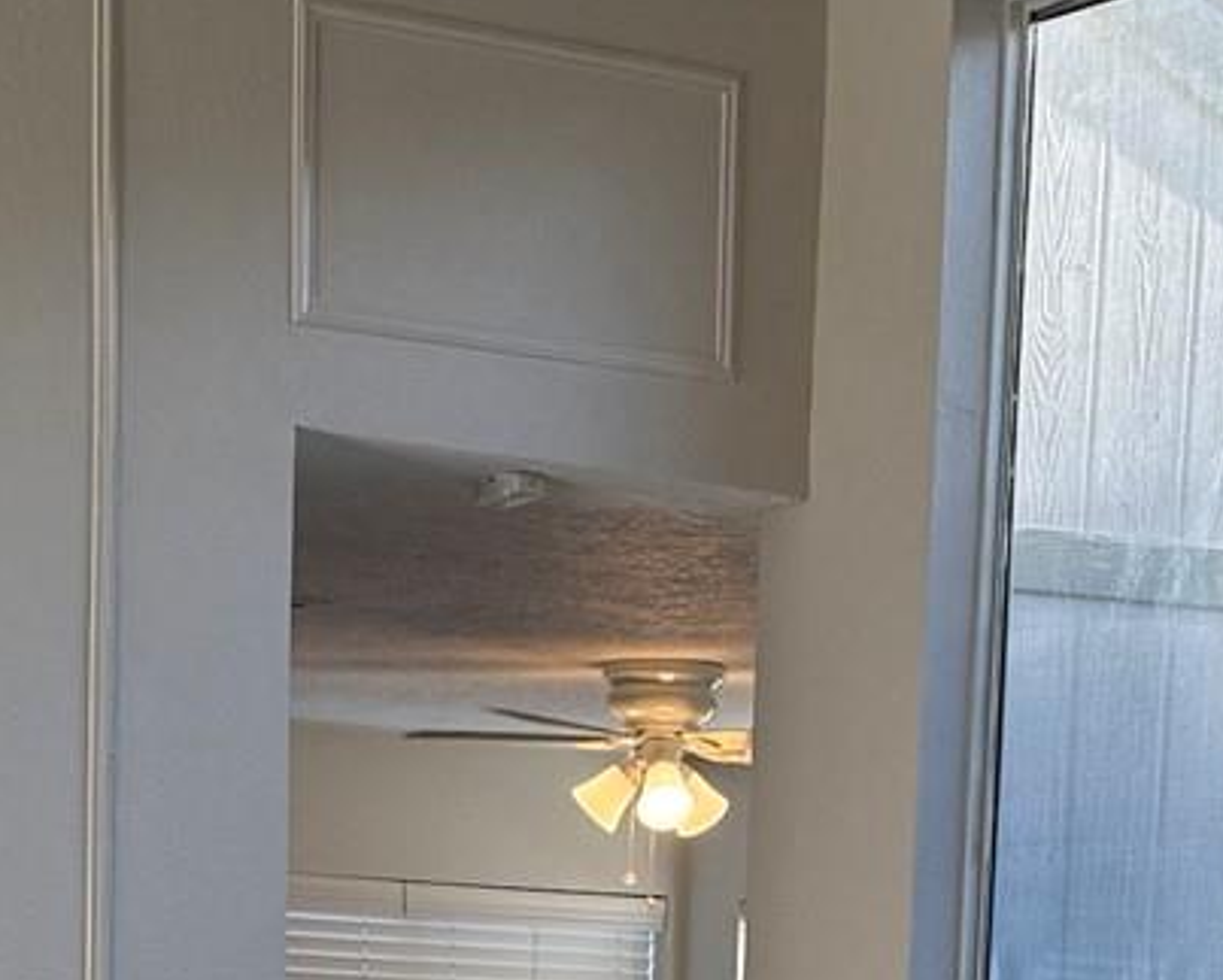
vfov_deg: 12.1
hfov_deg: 16.1
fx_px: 4310
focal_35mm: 119
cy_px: 1672
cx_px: 431
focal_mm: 6.76
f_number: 1.78
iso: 100
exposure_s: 1/171
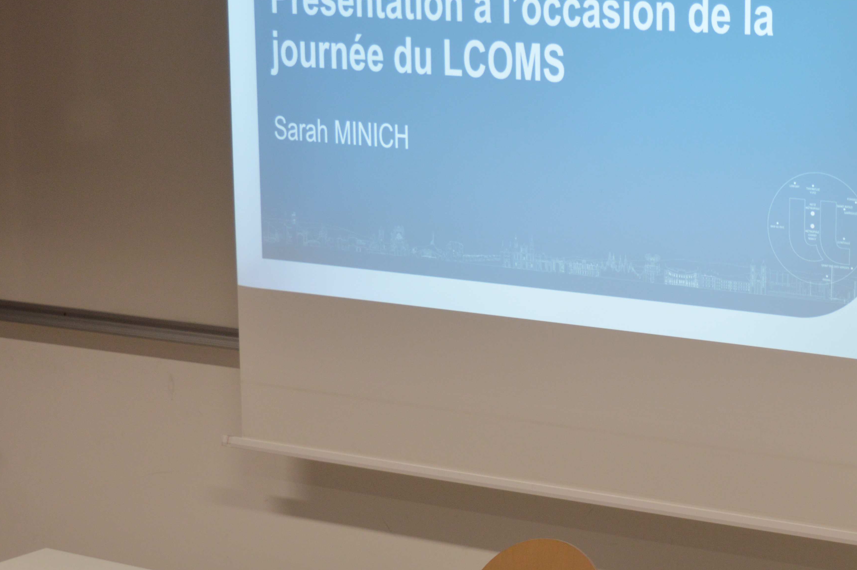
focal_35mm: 99
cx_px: 726
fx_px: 2355
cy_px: 314
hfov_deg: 20.3
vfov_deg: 13.8
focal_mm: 38
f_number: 4.8
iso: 400
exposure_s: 1/60
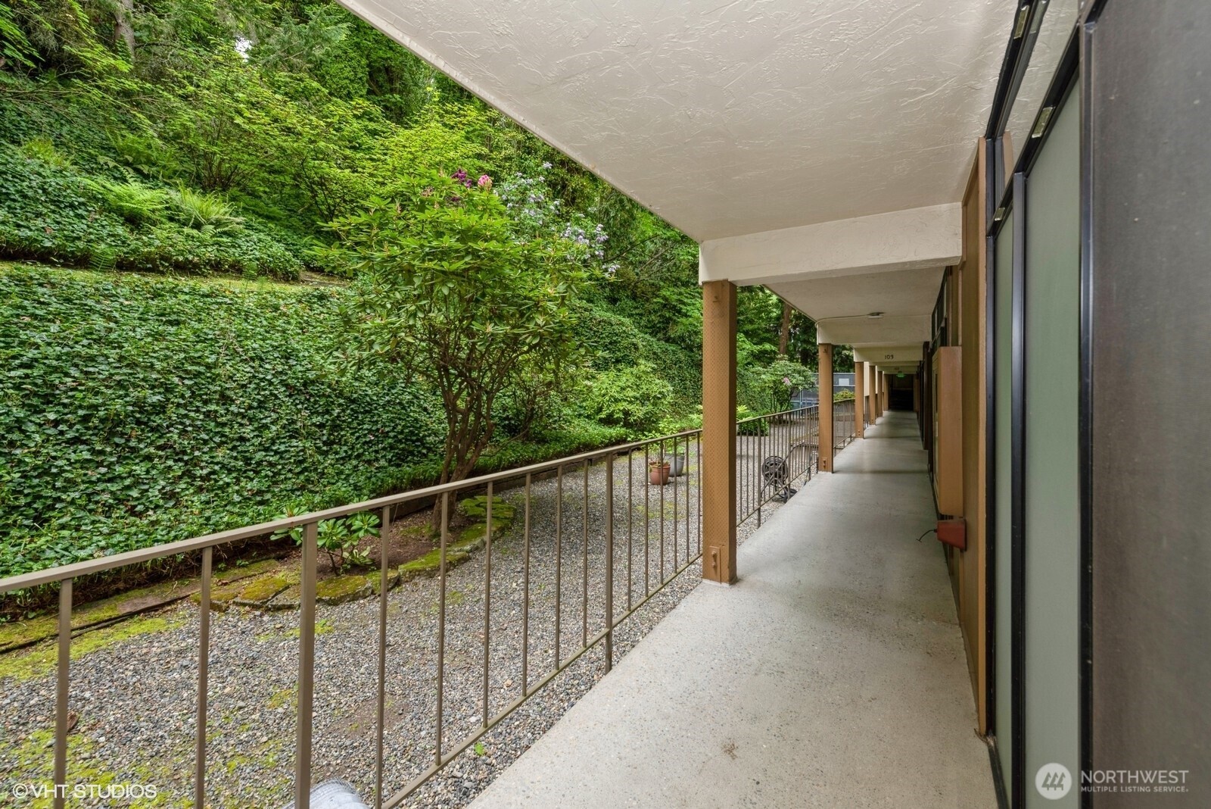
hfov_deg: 104.2
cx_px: 606
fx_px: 471
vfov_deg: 81.3
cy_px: 404
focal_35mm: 14
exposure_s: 1/100
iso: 200
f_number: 8
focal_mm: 14
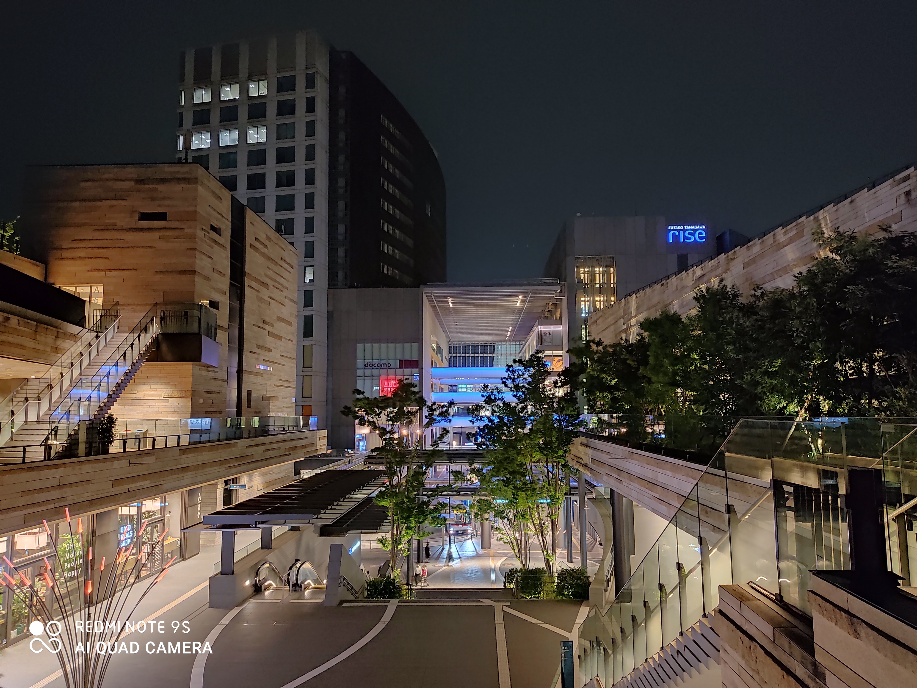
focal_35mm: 26
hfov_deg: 67.3
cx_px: 458
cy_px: 344
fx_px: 689
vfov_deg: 53.1
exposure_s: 1/17
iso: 4933
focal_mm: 4.74
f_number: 1.79
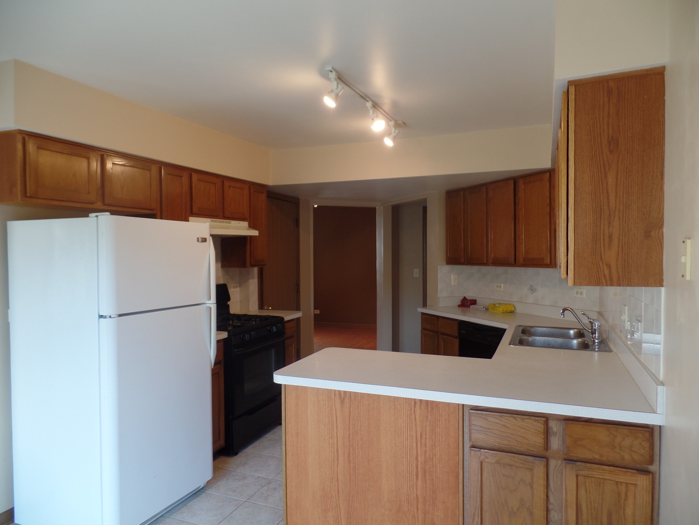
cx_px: 350
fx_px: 464
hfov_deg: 73.9
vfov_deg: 58.9
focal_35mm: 23
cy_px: 262
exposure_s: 1/30
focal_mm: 4.1
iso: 100
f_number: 2.8
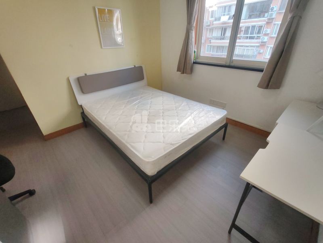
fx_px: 149
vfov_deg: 78.1
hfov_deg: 94.5
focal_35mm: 16
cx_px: 162
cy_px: 122
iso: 80
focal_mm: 1.96
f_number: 2.2
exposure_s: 1/100
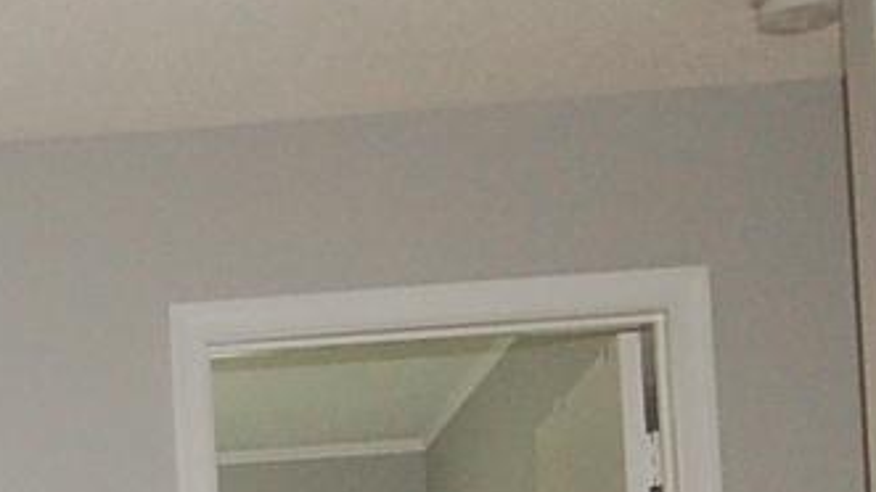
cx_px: -230
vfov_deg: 9.4
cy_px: 926
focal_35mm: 121
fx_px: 2819
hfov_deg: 16.8
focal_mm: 17
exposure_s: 1/60
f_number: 5.6
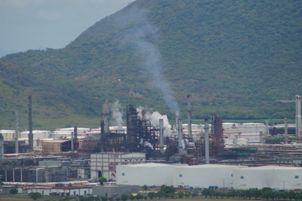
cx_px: 151
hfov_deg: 4.6
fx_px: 3772
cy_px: 100
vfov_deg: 3.1
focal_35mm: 450
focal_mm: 300
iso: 100
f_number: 7.1
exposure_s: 1/500
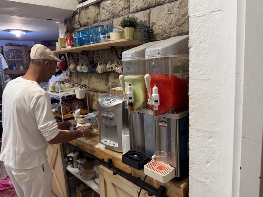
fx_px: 190
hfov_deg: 69.4
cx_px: 129
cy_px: 96
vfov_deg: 54.9
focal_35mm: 25
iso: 125
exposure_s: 1/50
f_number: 1.78
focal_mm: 6.76
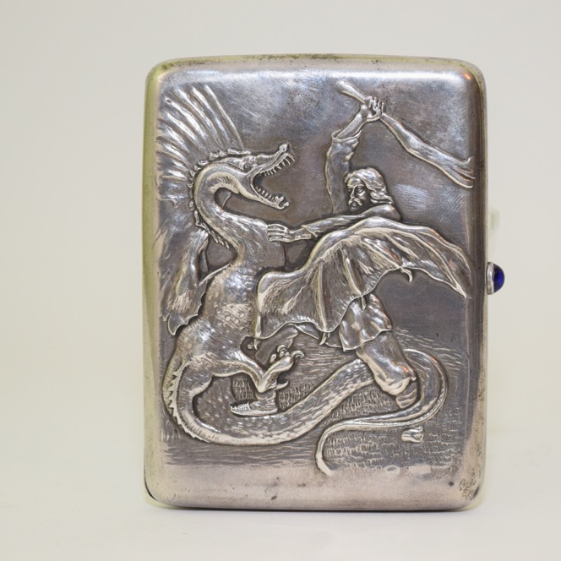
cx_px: 308
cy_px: 280
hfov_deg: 16.5
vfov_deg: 16.5
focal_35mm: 106
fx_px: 1937
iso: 1250
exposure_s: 1/60
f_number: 5.6
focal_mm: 55
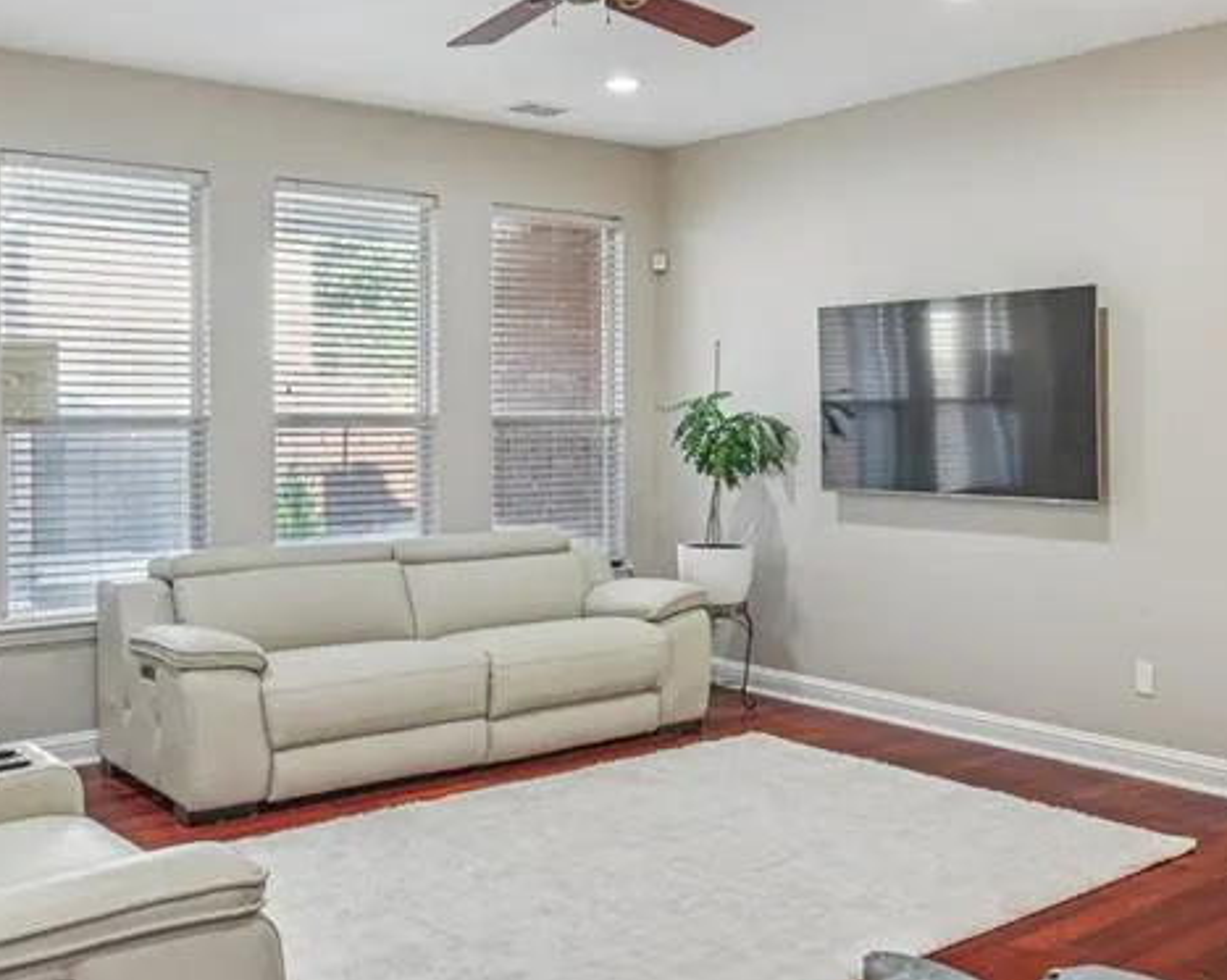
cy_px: 552
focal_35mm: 36
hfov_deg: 50.1
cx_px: 699
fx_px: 1308
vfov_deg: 41.0
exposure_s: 1/2.5
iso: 250
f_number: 8
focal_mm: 17.5
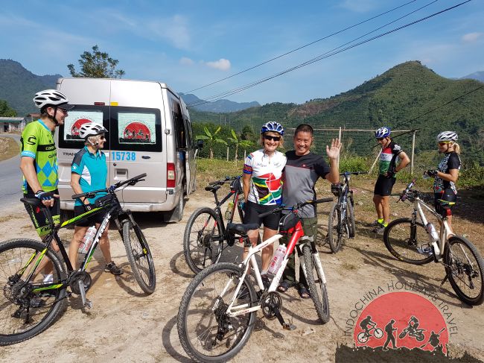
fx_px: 363
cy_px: 182
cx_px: 242
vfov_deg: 53.0
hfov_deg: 67.3
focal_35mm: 26
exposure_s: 1/2105
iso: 40
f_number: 1.7
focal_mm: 4.2
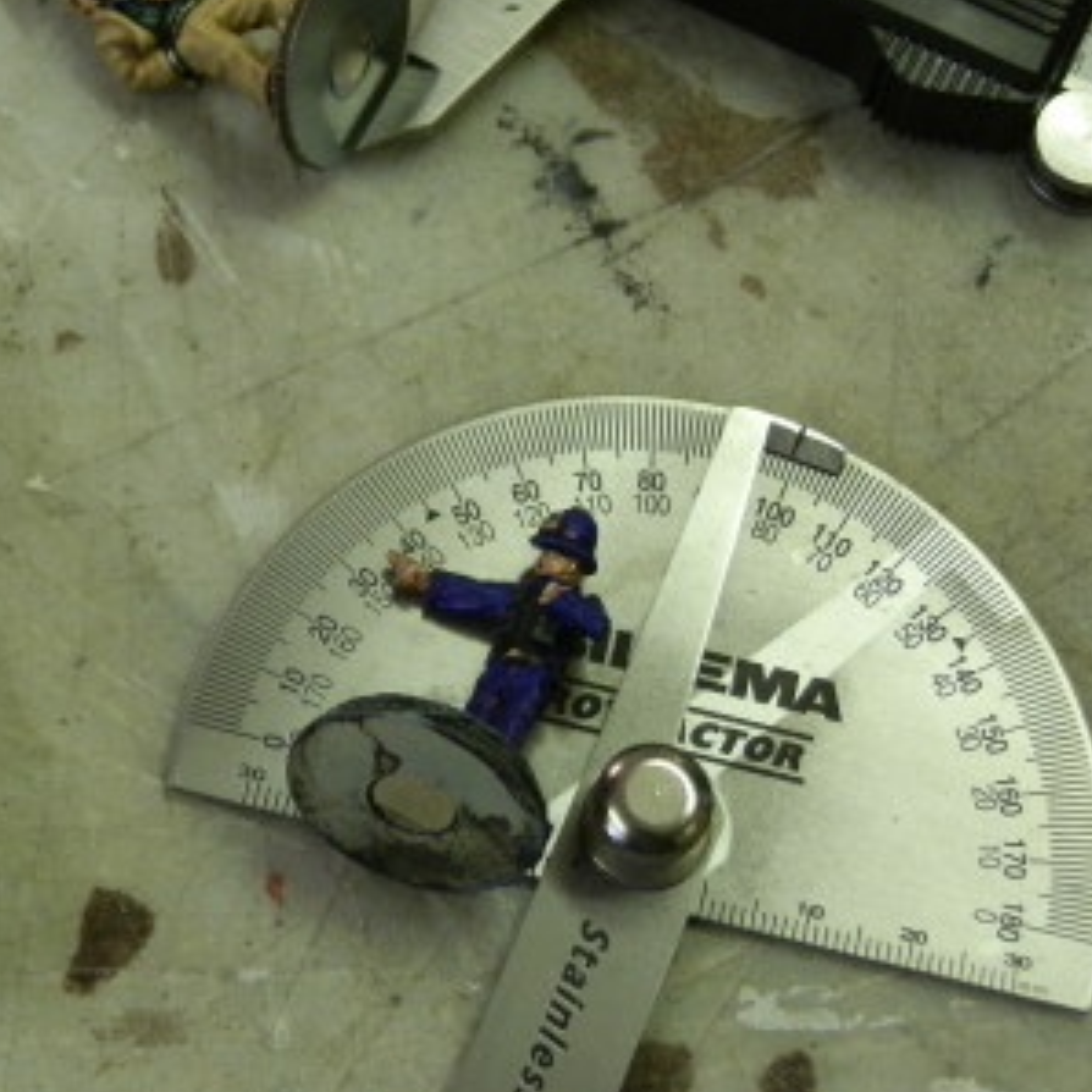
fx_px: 3462
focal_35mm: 97
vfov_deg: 17.9
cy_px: 418
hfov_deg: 17.8
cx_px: 198
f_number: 3.7
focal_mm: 10.99
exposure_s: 1/20
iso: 200
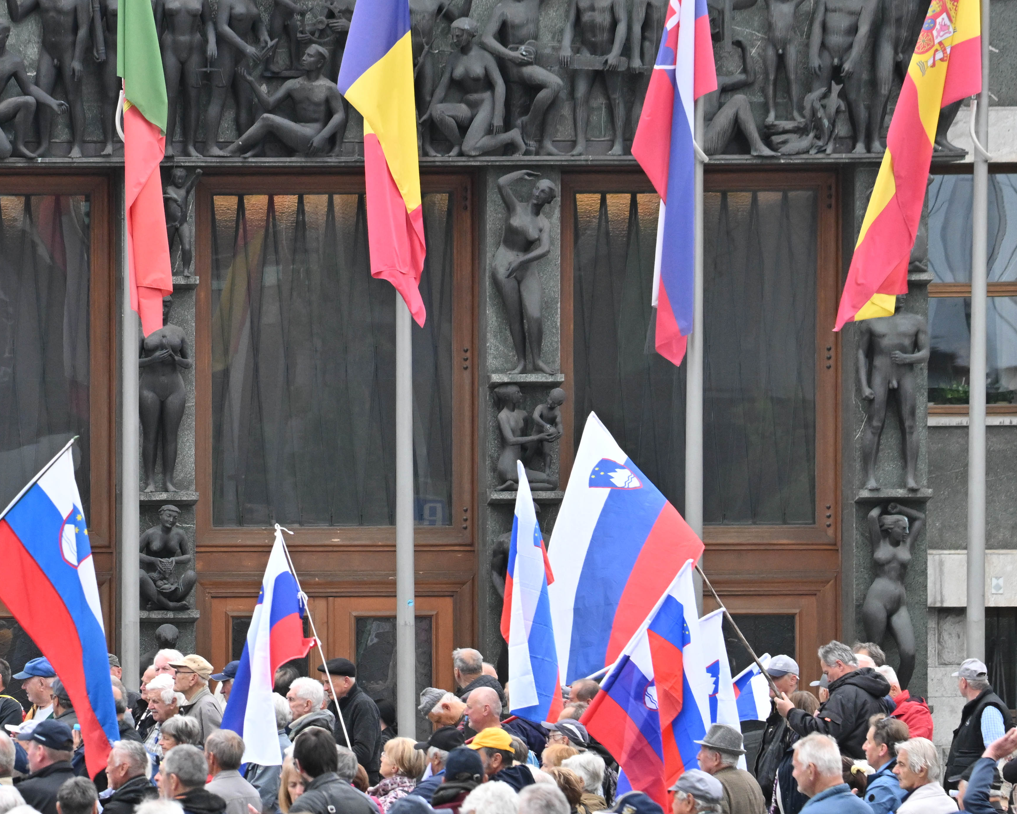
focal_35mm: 471
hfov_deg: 4.1
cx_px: 11
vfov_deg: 3.3
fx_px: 14177
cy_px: 669
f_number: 8
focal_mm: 210
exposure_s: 1/800
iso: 1600
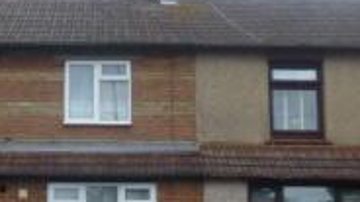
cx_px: 62
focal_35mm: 83
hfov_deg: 25.1
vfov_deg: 14.4
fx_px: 791
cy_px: 181
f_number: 2.8
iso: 100
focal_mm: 4.3
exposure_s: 1/200
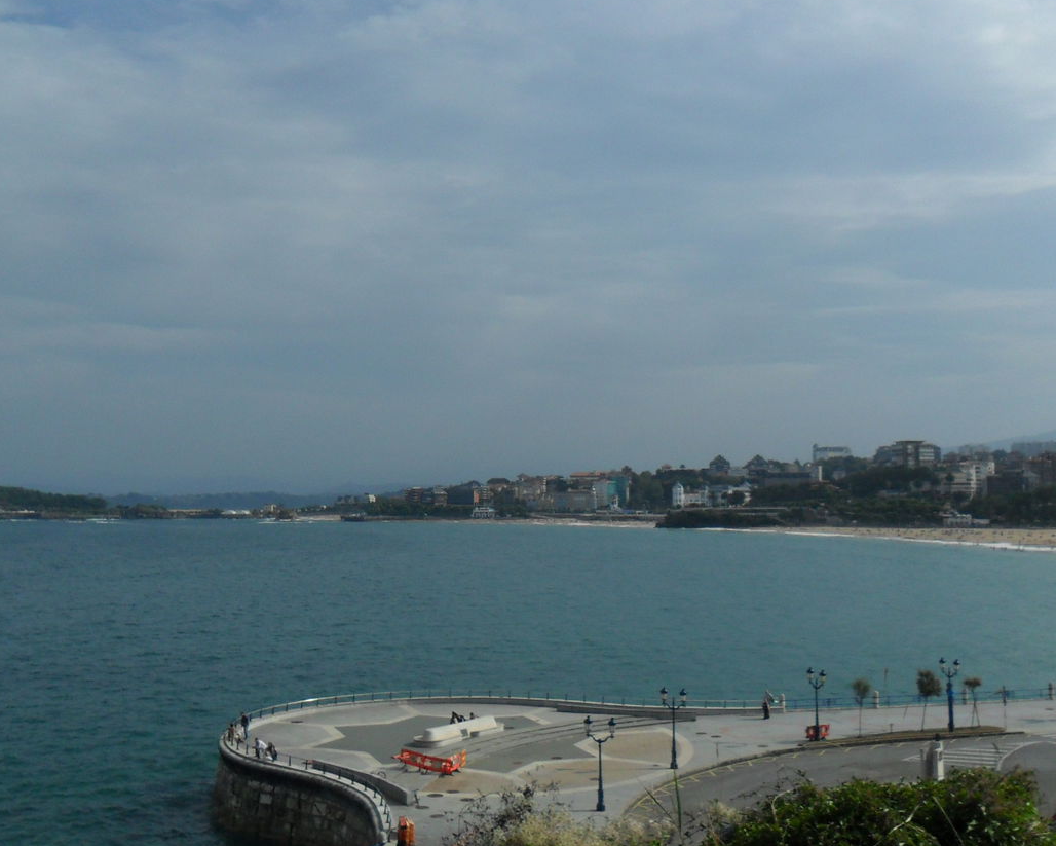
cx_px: 538
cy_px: 346
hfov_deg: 44.8
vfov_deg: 36.4
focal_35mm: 41
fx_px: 1282
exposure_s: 1/500
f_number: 8.9
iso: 100
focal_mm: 4.9
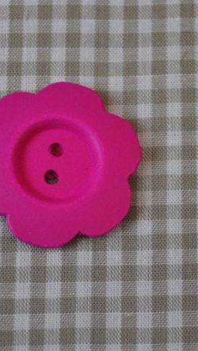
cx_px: 67
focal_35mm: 112
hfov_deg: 10.8
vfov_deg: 19.1
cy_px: 176
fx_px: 1045
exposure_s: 1/100
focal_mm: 42
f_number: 5
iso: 400
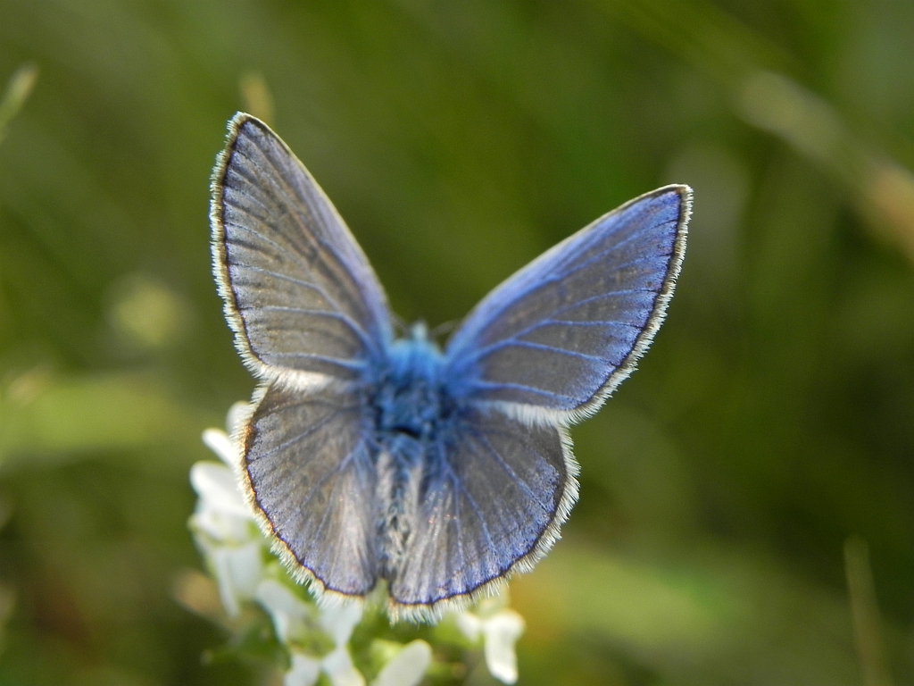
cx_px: 457
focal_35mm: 95
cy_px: 343
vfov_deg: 15.6
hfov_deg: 20.7
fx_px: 2508
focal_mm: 16.9
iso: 160
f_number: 4
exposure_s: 1/177
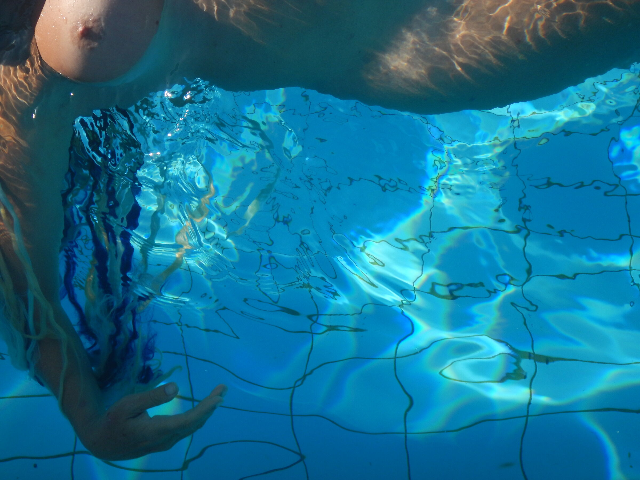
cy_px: 240
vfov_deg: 20.4
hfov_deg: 27.0
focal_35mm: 72
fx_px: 1331
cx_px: 320
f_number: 4.5
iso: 125
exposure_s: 1/640
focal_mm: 13
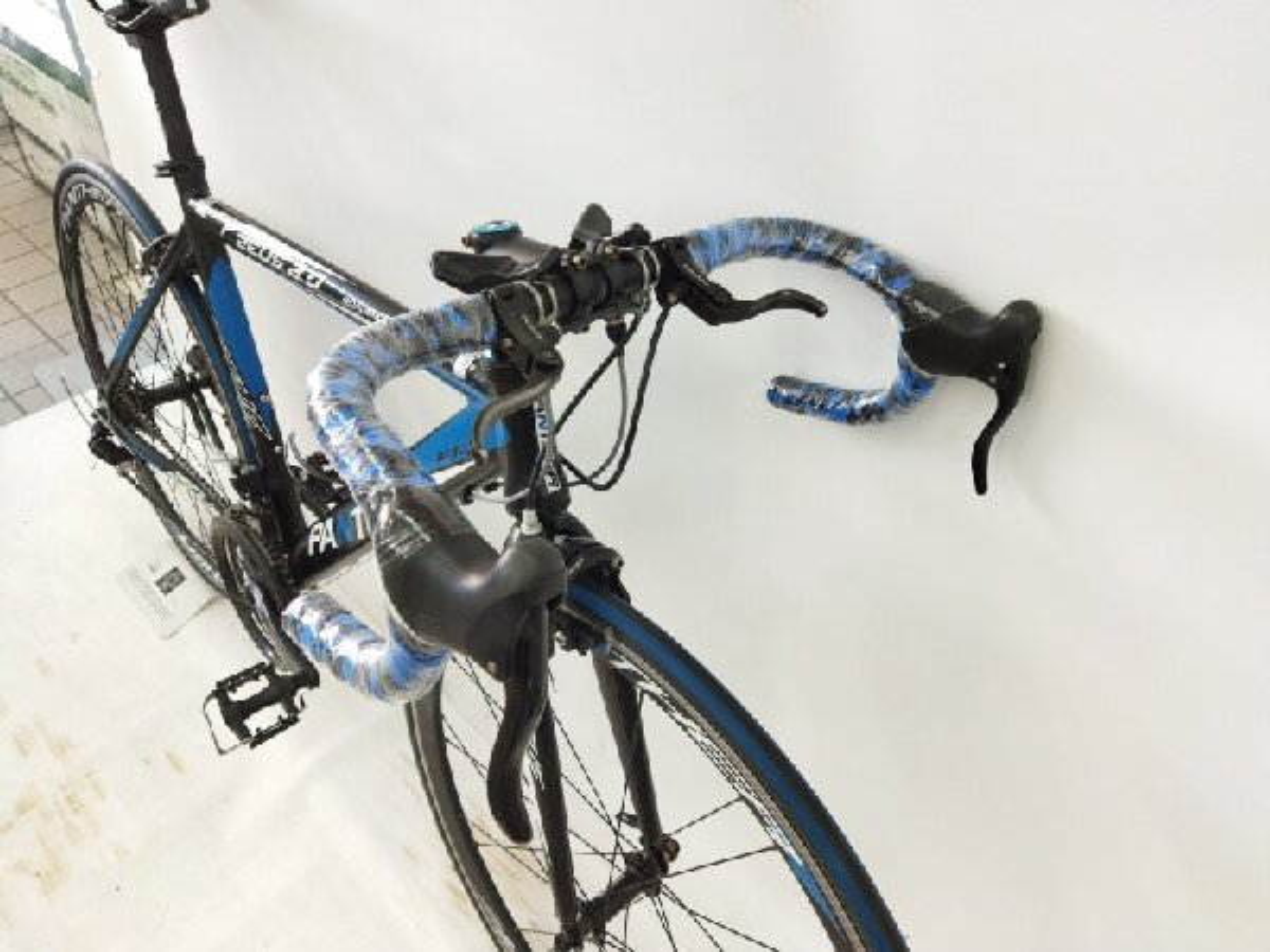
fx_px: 991
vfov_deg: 51.4
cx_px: 635
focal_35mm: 27
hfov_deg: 65.3
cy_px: 476
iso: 338
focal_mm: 4.71
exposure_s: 1/300
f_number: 1.79
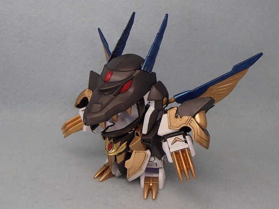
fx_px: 298
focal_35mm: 37
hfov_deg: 50.1
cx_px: 140
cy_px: 104
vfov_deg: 38.7
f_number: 4.7
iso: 200
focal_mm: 6.64
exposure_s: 1/160
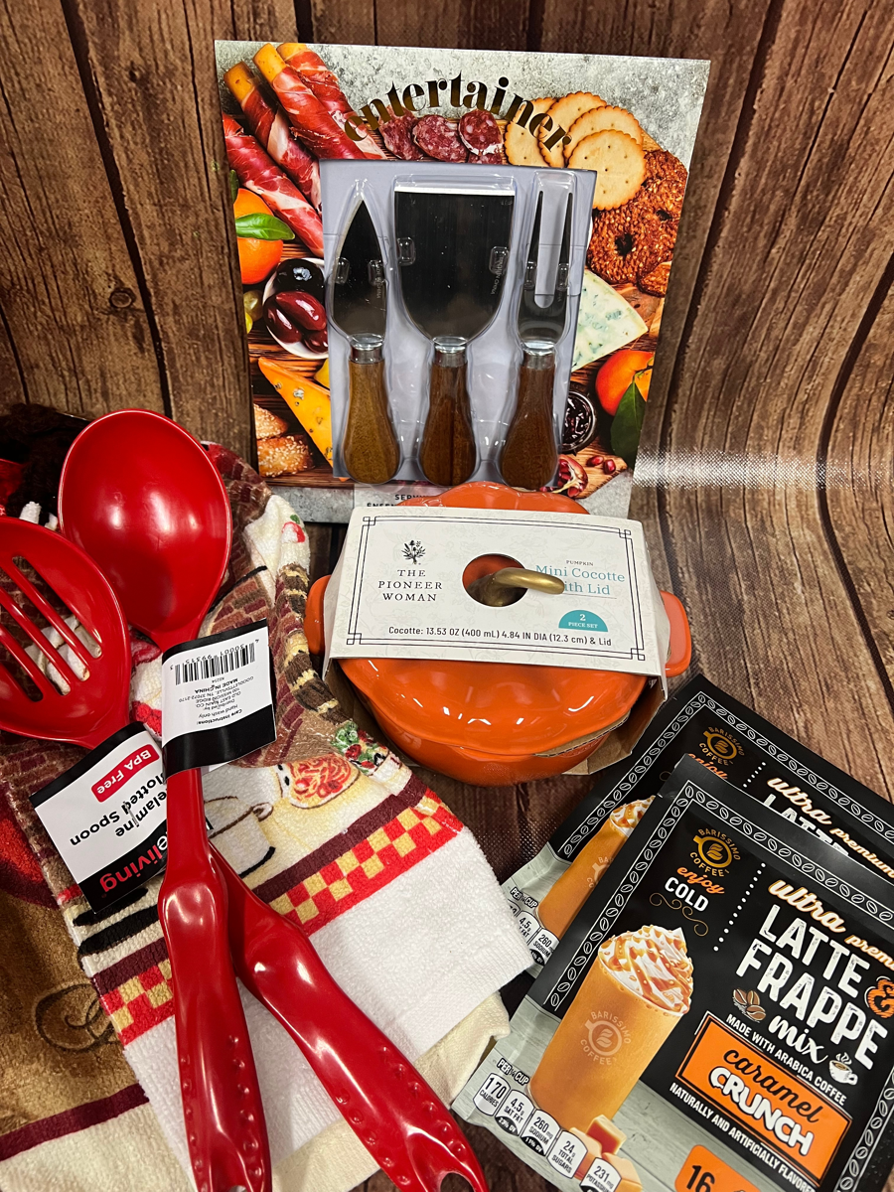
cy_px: 596
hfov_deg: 53.1
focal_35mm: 26
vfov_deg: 67.3
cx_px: 447
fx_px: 895
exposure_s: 1/60
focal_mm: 5.7
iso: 200
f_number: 1.5
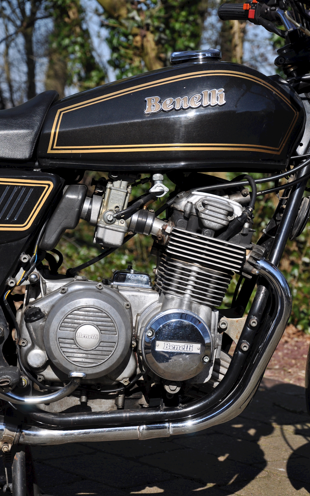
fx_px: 1365
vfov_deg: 20.6
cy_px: 248
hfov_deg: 13.0
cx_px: 162
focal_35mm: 101
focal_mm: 66
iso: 200
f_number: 7.1
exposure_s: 1/800
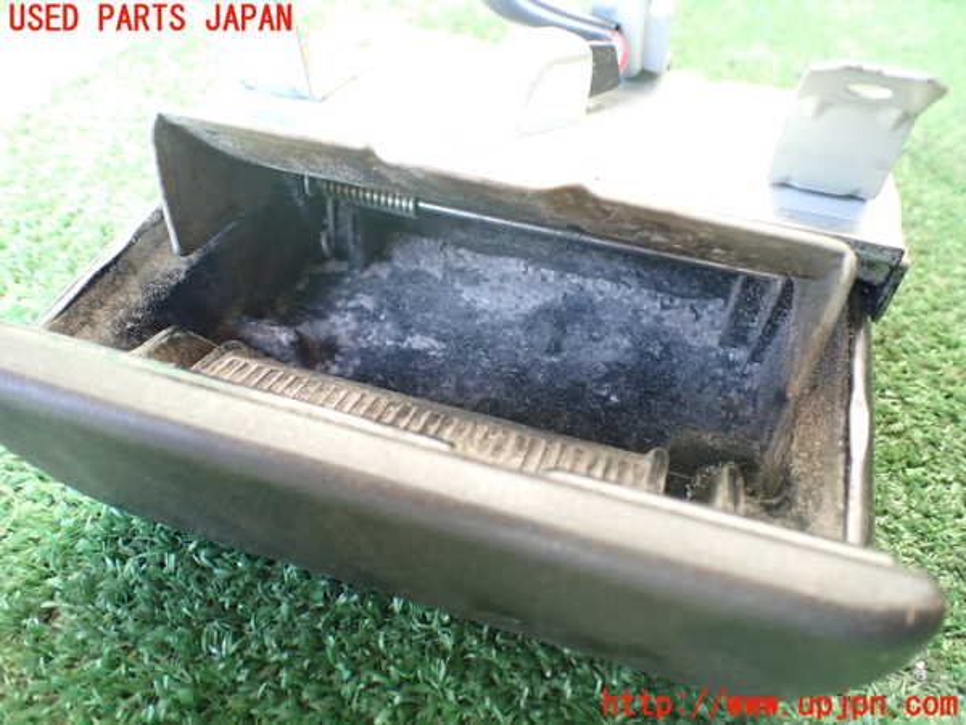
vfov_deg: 46.8
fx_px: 837
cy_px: 362
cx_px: 483
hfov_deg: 60.0
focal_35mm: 30
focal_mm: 5.4
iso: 800
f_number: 2.3
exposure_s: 1/125
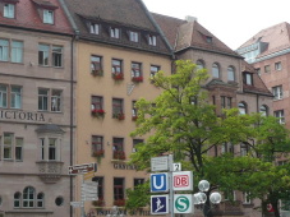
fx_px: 645
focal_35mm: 77
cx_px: 138
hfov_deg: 25.3
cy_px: 113
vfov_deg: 19.1
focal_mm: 5.8
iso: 100
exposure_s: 1/125
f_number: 8
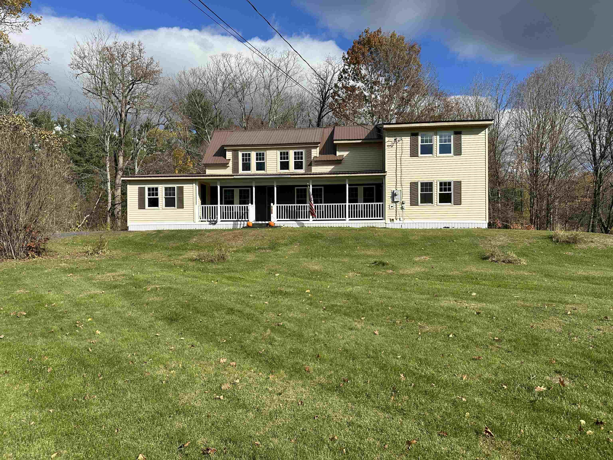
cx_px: 306
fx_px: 425
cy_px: 230
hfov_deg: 71.6
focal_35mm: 24
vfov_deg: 56.8
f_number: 1.78
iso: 80
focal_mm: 6.86
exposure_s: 1/5525
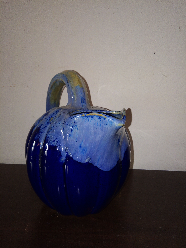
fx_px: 201
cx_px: 93
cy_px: 124
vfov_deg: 63.4
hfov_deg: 49.7
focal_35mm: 28
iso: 129
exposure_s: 1/50
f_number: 2.2
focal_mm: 4.52
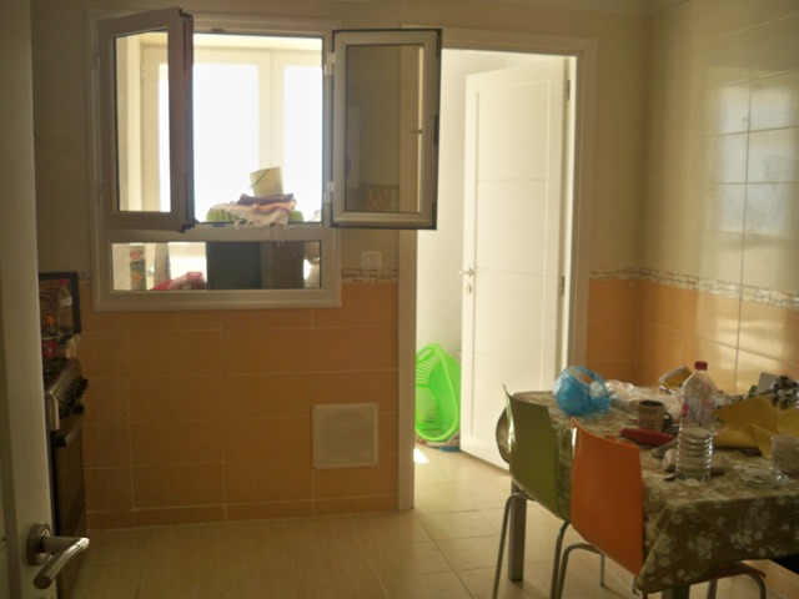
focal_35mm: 35
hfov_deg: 52.6
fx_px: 808
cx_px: 400
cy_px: 300
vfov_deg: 40.7
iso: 100
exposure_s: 1/60
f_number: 3.1
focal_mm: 6.3
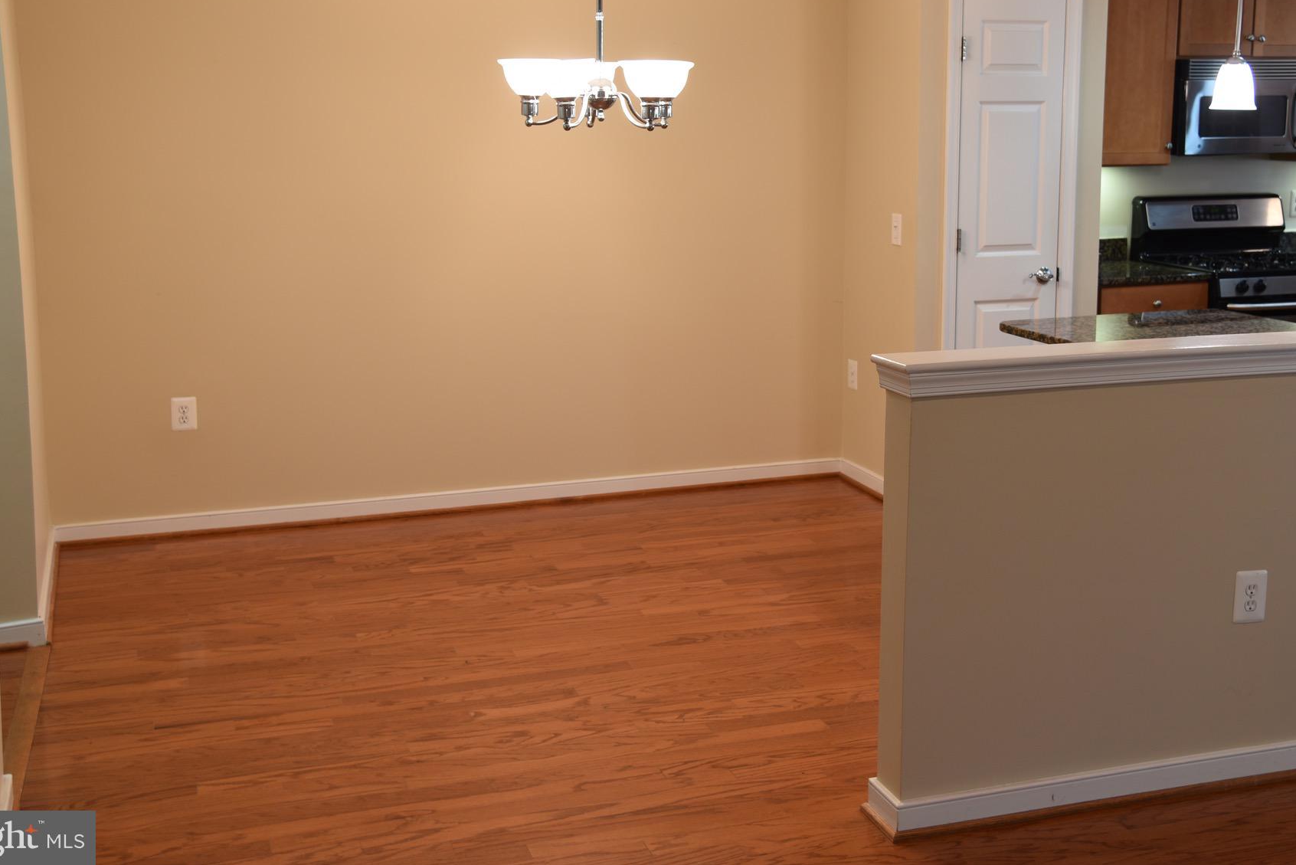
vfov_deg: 29.2
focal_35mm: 46
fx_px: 1656
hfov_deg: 42.7
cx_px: 710
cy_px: 343
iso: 250
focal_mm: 38
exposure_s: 1/15
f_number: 4
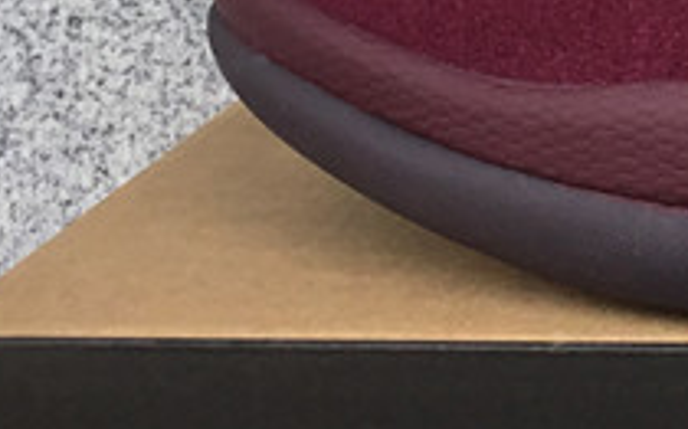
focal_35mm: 141
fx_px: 2642
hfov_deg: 13.4
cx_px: 1215
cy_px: 129
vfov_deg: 9.3
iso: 25
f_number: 2.4
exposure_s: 1/210
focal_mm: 3.3
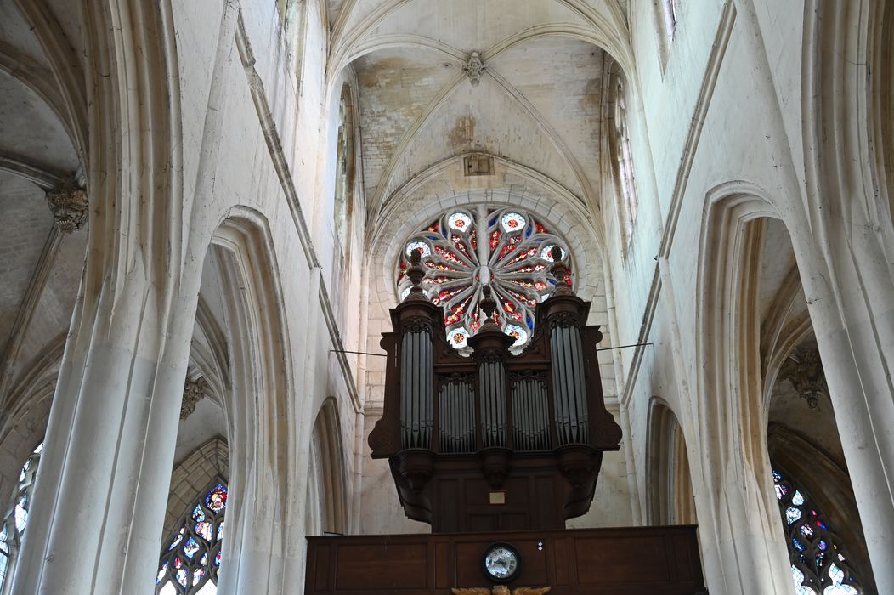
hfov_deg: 49.6
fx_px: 968
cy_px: 298
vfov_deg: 34.2
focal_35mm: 39
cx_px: 447
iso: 1000
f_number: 5
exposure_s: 1/40
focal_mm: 39
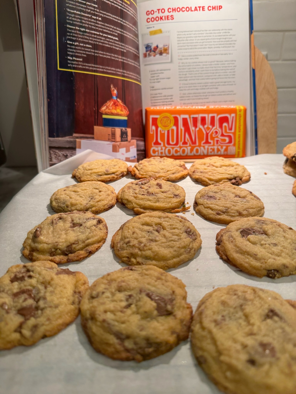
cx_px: 148
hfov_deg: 56.8
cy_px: 197
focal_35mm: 24
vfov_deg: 71.6
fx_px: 274
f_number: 1.78
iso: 100
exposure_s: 1/120
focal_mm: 6.76
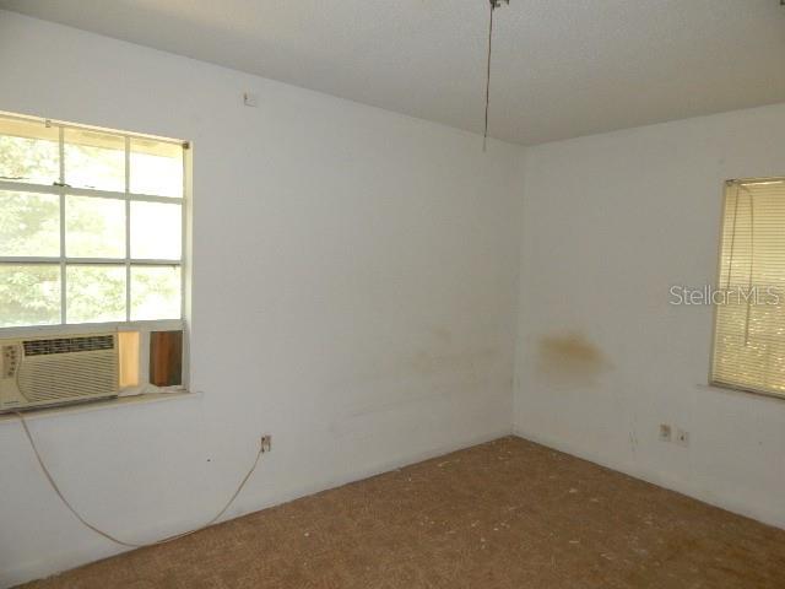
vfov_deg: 61.1
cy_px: 294
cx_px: 392
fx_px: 499
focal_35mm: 22
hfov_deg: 76.4
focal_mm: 4
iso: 200
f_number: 3
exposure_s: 1/30
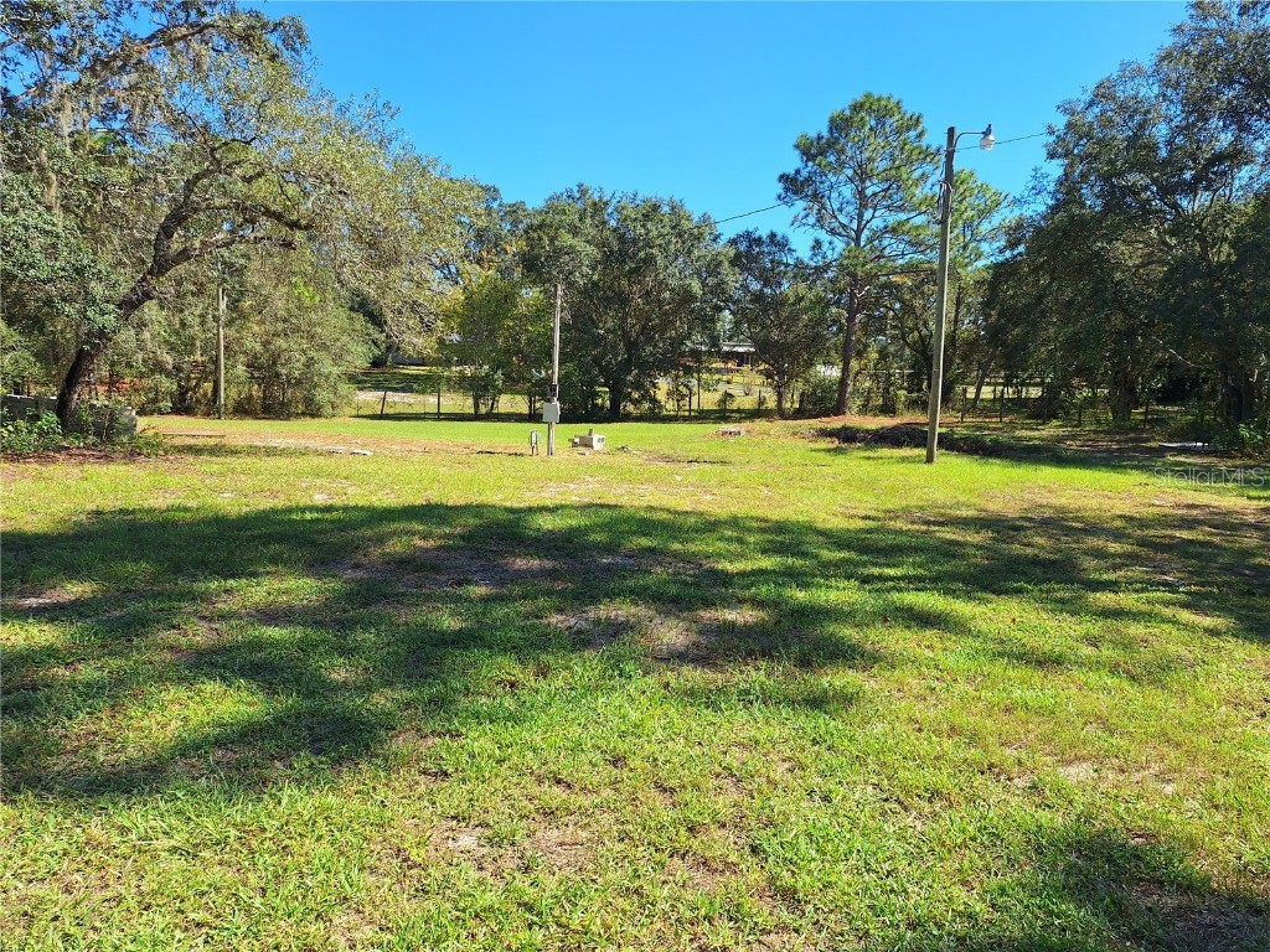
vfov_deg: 58.9
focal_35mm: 23
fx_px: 844
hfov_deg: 73.9
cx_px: 635
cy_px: 476
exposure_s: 1/1779
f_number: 1.8
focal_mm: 5.54
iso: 40
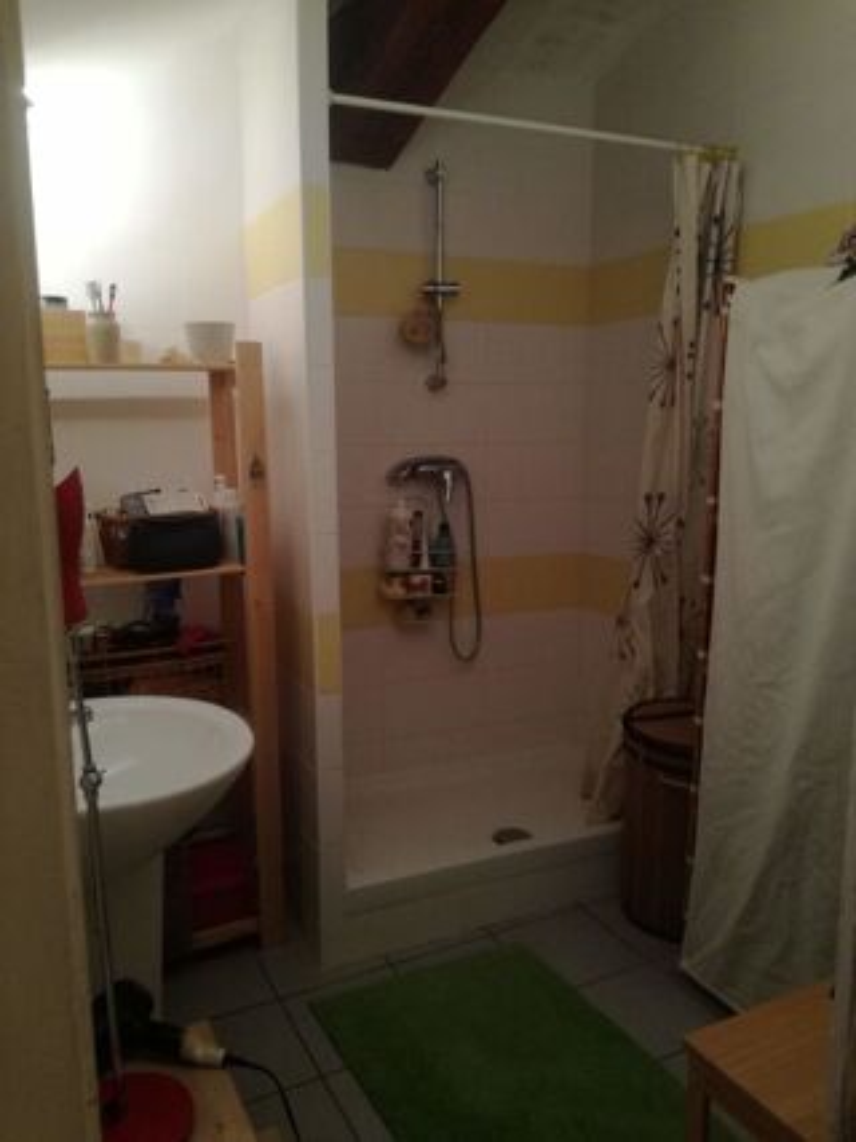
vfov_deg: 65.3
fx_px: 891
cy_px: 571
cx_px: 428
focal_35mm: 27
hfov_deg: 51.3
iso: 200
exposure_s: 1/33.3
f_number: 2
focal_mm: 3.79
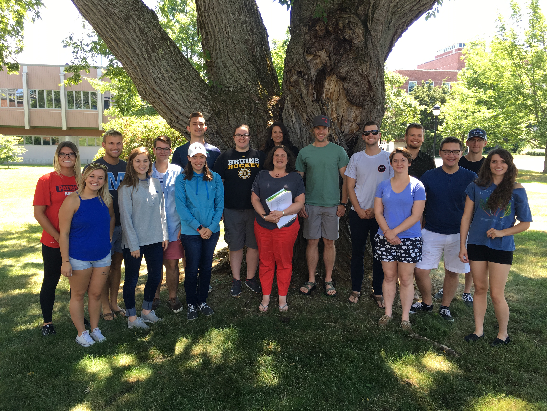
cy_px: 206
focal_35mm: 29
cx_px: 274
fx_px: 458
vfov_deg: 48.2
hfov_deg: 61.7
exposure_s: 1/120
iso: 32
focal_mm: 4.15
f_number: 2.2
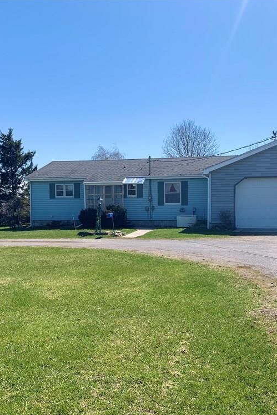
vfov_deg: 51.9
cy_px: 211
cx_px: 141
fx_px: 427
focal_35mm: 37
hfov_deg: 36.0
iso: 25
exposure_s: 1/2545
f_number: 1.8
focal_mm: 4.25
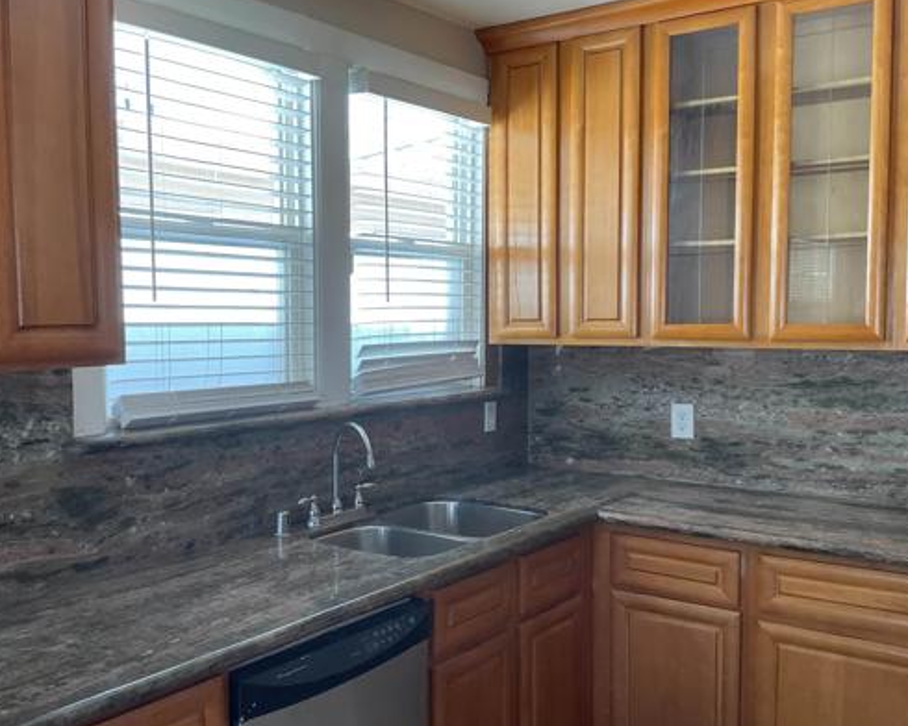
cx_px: 432
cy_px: 391
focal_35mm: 37
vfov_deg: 40.1
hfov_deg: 49.1
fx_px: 994
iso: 50
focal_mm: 3
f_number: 1.8
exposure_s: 1/120
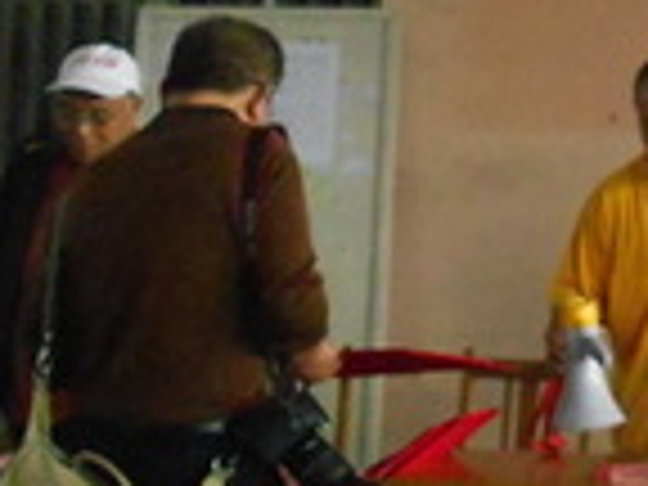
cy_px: -36
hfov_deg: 16.7
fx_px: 2022
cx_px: 950
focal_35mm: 108
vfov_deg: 13.5
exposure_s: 1/200
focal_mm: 4.6
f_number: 3.2
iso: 800
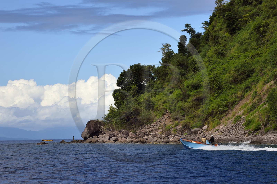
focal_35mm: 160
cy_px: 92
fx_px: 1230
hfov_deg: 12.8
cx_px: 138
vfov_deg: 8.6
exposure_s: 1/800
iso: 200
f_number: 10
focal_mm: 160
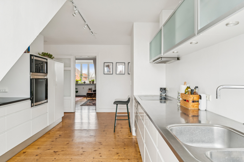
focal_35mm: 21
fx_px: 143
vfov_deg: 59.1
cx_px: 122
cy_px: 81
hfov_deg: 80.8
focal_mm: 14.1
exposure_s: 1/2.5
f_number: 7.1
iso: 250
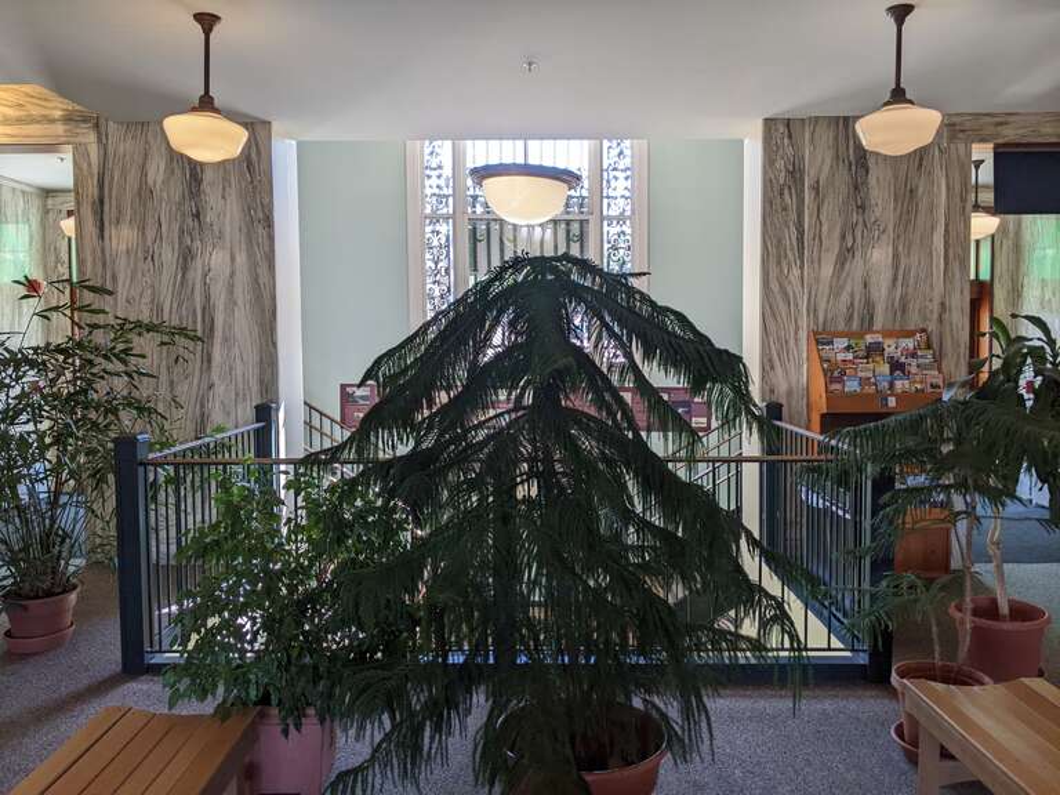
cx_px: 530
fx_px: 827
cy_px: 398
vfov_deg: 51.4
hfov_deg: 65.3
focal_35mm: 27
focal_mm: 4.44
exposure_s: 1/120
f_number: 1.8
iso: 49
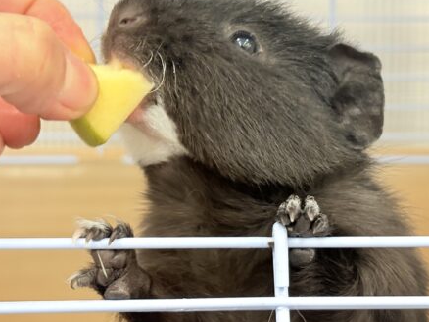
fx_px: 941
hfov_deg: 25.7
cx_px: 228
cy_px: 97
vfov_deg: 19.3
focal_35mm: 76
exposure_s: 1/50
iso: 125
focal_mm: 5.96
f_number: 1.6
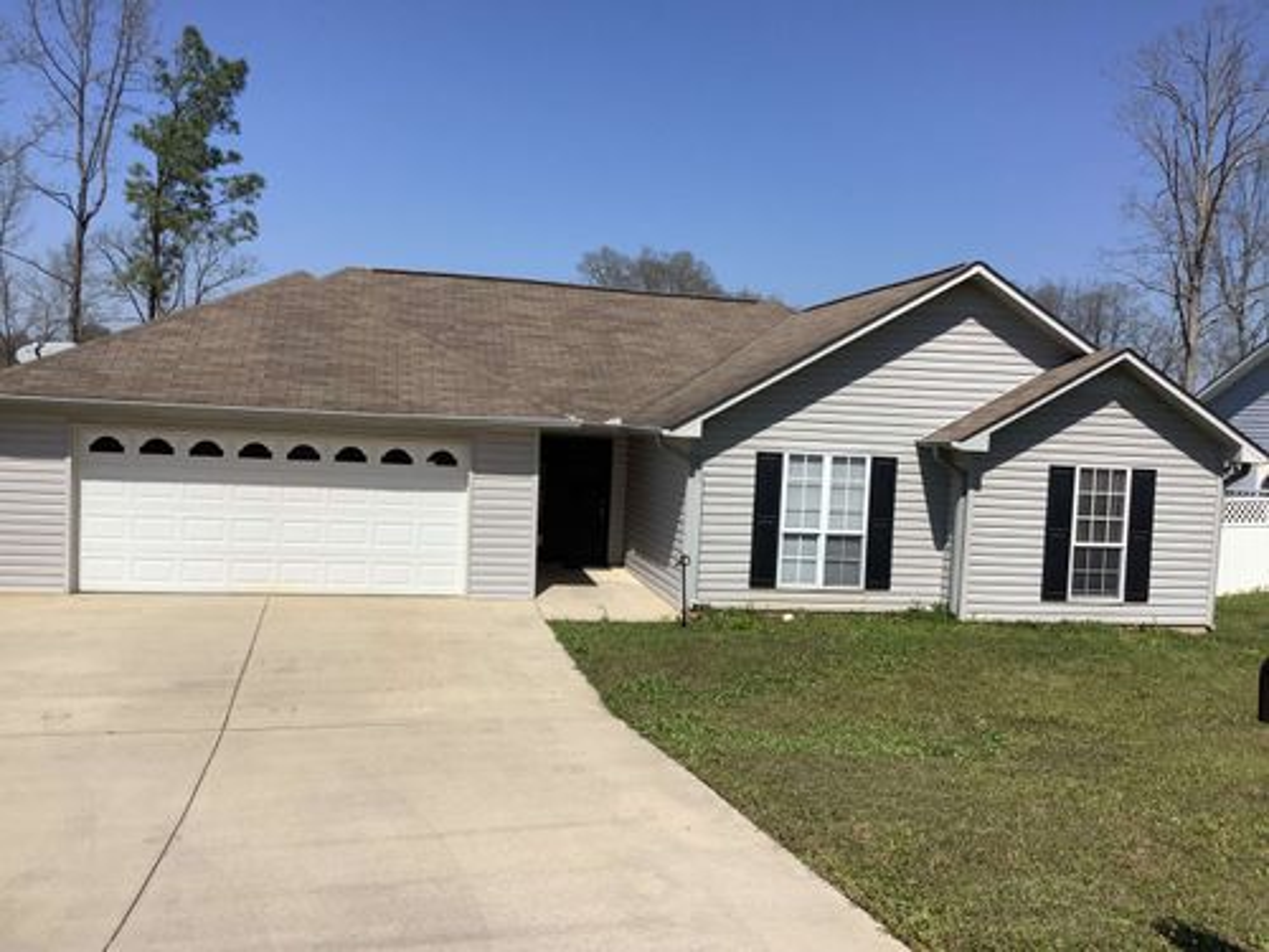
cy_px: 476
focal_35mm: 31
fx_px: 1136
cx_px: 634
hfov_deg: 58.4
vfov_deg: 45.4
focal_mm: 3.3
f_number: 2.4
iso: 25
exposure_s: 1/2632
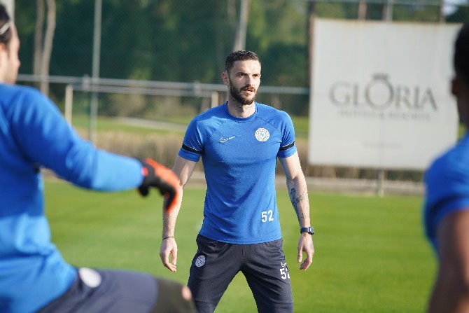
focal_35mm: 200
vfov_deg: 6.9
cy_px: 156
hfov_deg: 10.3
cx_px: 234
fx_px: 2606
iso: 125
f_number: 4.5
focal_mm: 200
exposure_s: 1/320
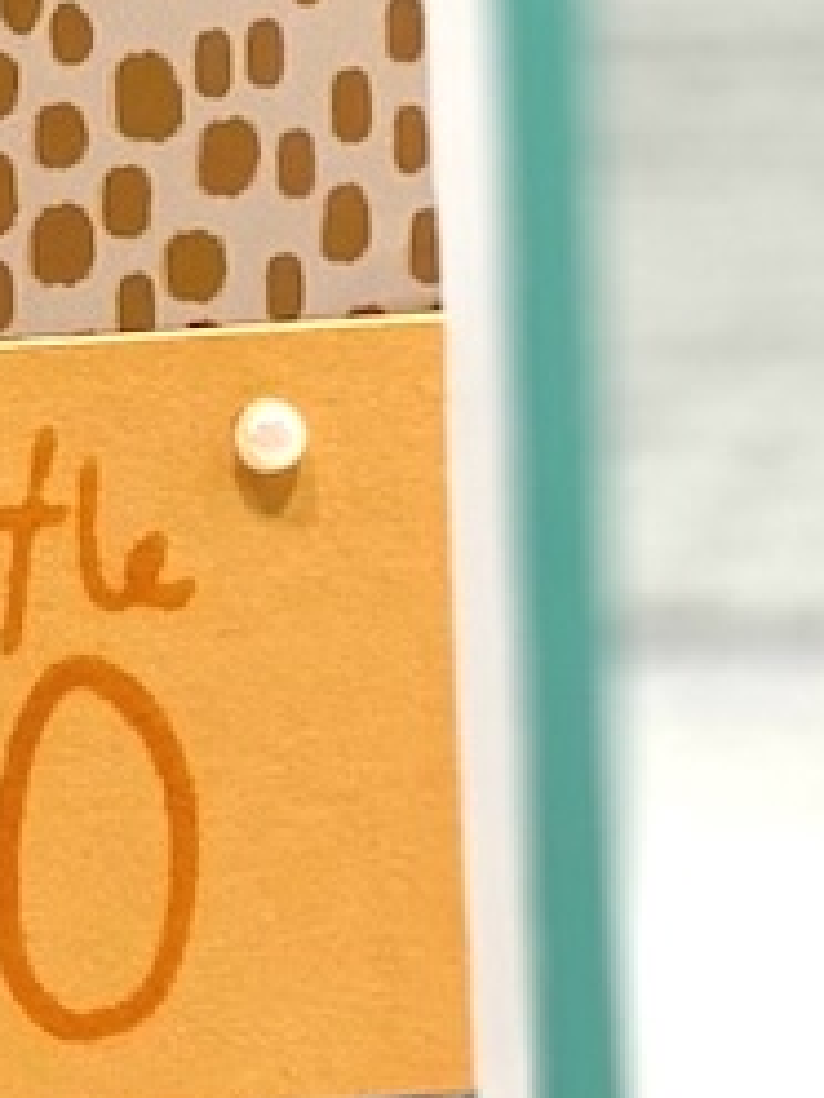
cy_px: 547
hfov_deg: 6.5
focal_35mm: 224
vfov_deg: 8.8
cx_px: -727
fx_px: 7109
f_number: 2
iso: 40
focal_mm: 6
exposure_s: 1/120
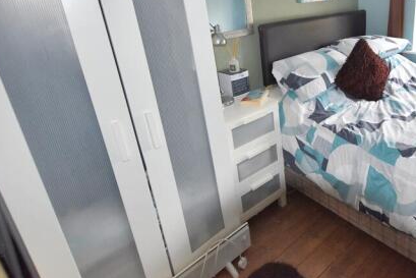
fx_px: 277
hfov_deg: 69.5
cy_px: 79
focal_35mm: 24
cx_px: 306
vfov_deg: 51.5
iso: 800
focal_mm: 10
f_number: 4.5
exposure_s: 1/200
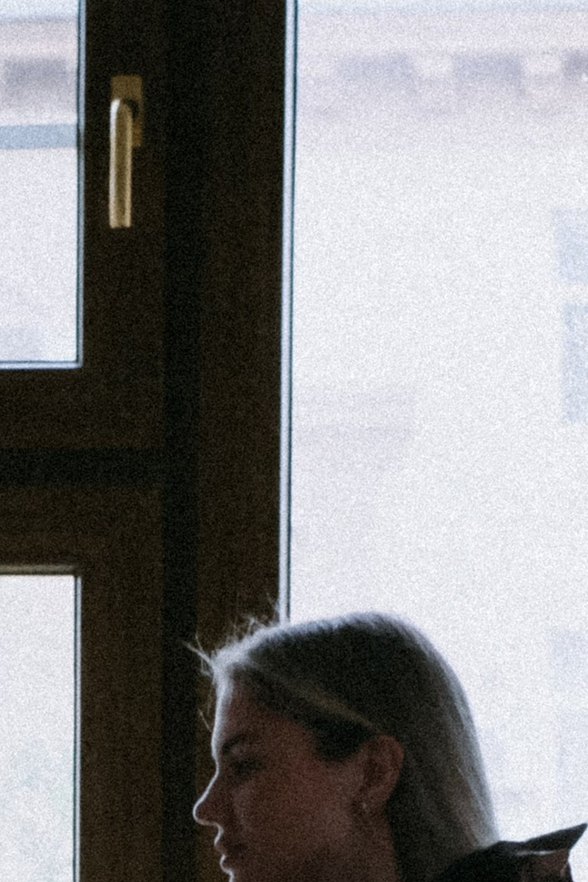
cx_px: -65
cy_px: 1303
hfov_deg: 6.5
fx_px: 5145
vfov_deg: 9.5
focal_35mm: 210
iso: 3200
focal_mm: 35
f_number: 4
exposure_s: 1/50
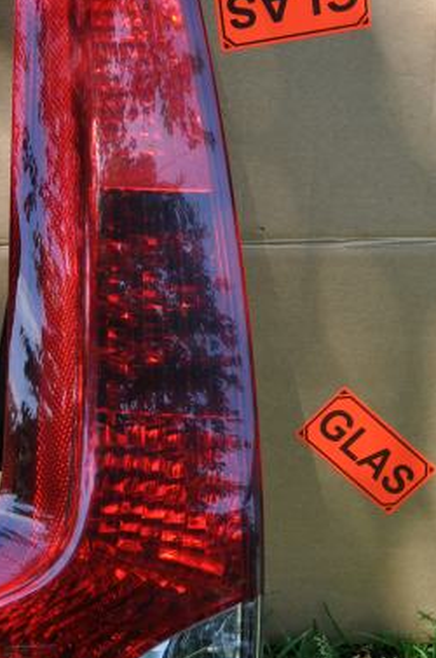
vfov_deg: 24.1
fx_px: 1532
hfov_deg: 16.0
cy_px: 422
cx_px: 26
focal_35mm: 84
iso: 200
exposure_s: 1/125
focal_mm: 28
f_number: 5.6
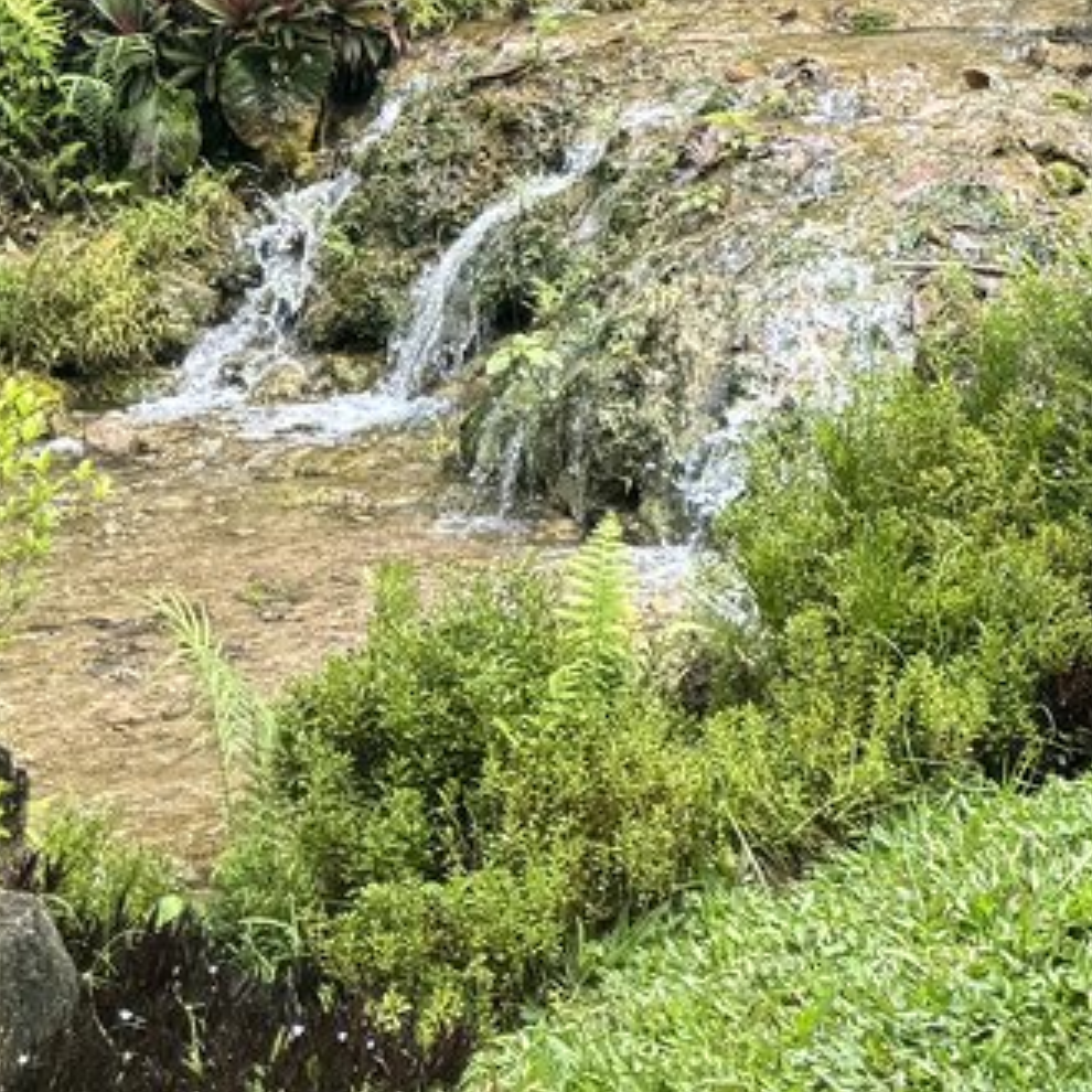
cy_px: -625
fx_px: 3676
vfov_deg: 15.4
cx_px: 1161
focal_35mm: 103
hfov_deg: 16.5
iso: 80
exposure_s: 1/756
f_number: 1.78
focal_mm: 6.76
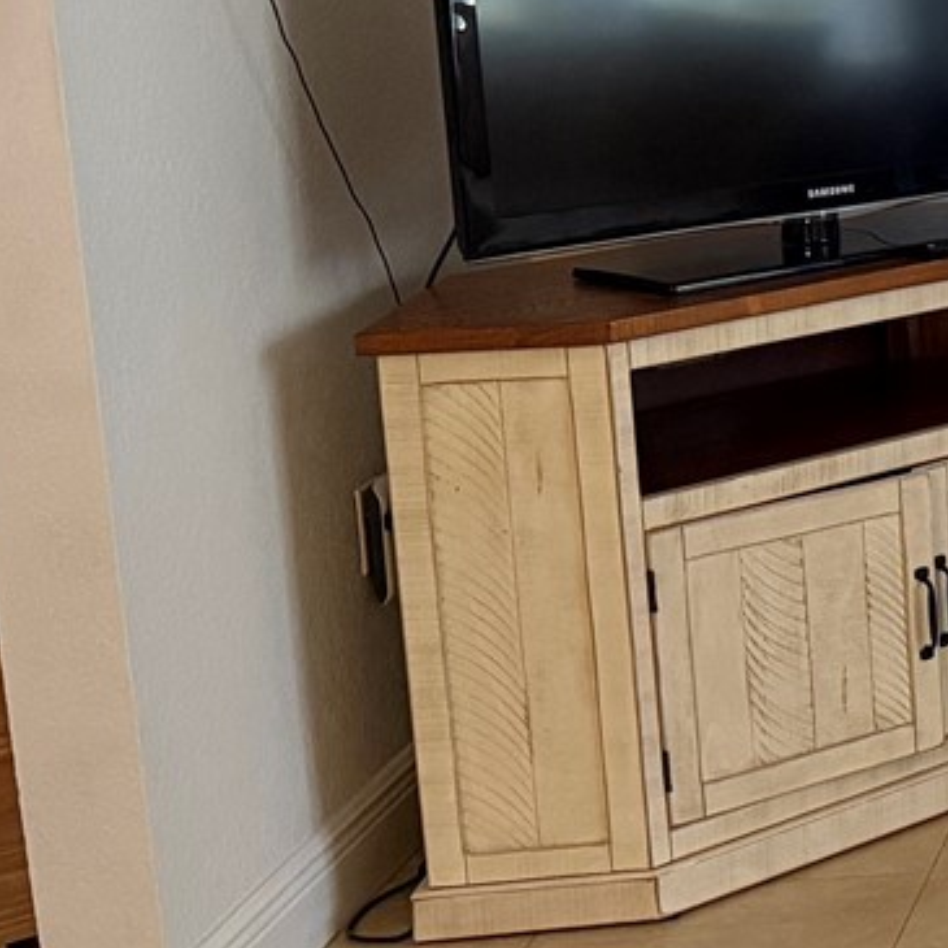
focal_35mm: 93
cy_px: 223
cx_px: 1966
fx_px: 2882
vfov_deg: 18.5
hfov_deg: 14.8
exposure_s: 1/60
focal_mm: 6.76
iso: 500
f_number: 1.78
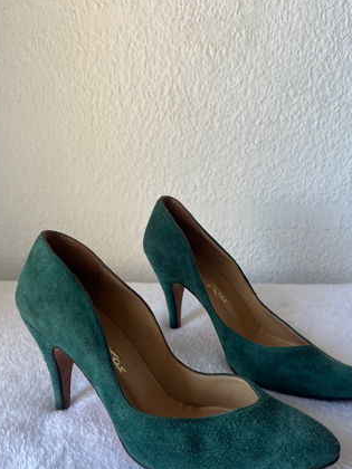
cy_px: 276
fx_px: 447
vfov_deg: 55.0
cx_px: 191
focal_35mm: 33
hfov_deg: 42.9
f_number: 1.6
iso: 40
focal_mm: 5.1
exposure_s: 1/121
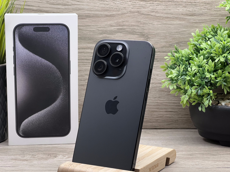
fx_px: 611
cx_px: 108
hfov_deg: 21.3
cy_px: 101
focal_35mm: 92
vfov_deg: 16.1
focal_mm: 9
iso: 100
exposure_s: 1/100
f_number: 2.8
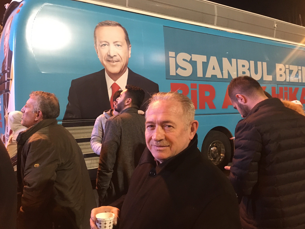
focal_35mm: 31
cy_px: 122
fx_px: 273
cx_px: 150
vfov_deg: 45.4
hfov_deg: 58.3
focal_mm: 4.15
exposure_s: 1/17
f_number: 2.2
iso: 250
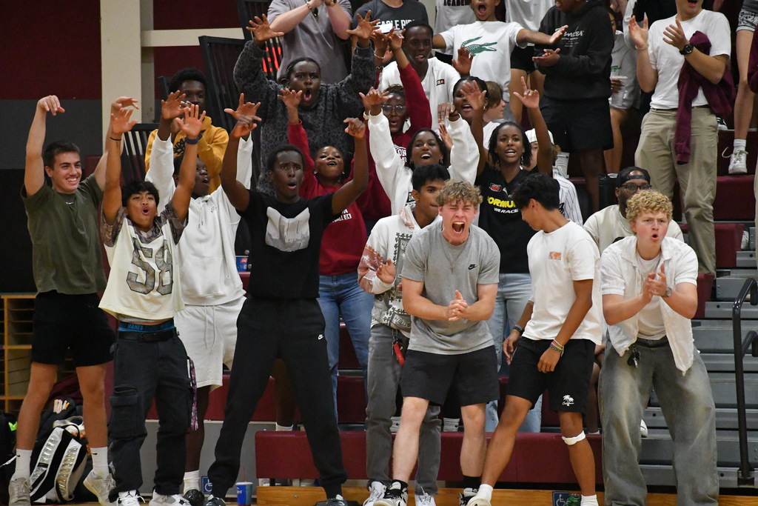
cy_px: 253
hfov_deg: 9.1
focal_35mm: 225
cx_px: 379
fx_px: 4738
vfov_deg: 6.1
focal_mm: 150
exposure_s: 1/500
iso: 12800
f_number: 5
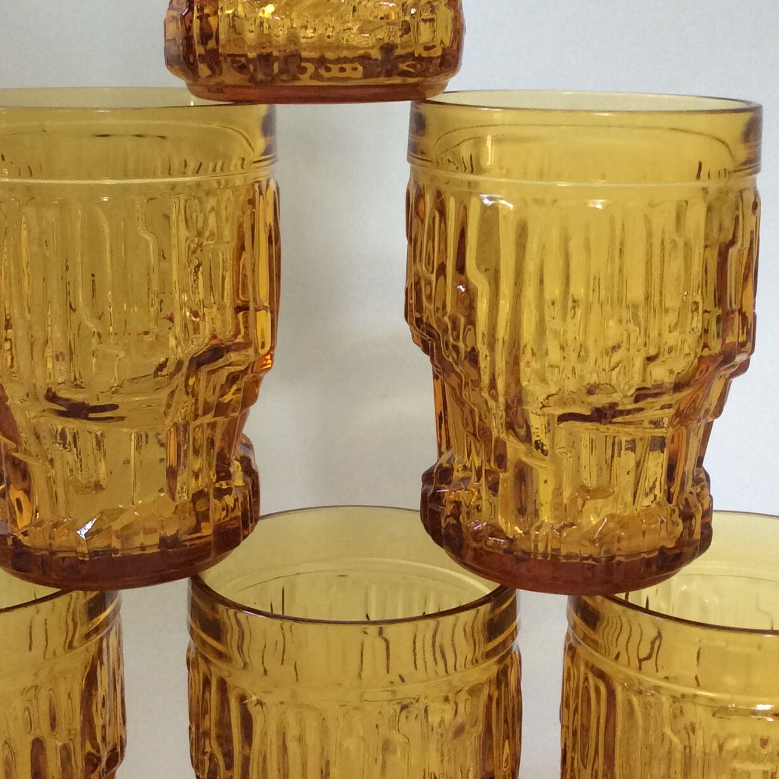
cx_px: 377
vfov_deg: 28.5
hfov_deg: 28.6
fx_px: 1528
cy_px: 303
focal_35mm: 60
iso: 80
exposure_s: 1/25
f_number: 2.4
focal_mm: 3.3
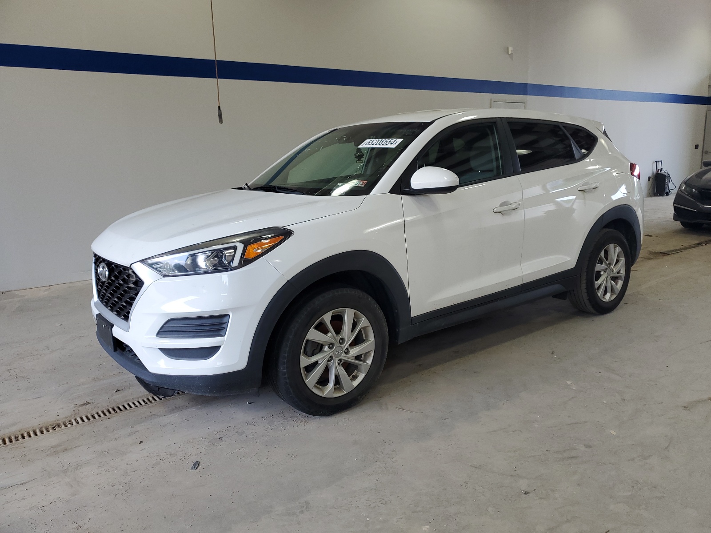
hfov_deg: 67.3
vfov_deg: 53.1
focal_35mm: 26
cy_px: 266
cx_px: 356
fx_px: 534
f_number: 1.5
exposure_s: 1/120
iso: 56
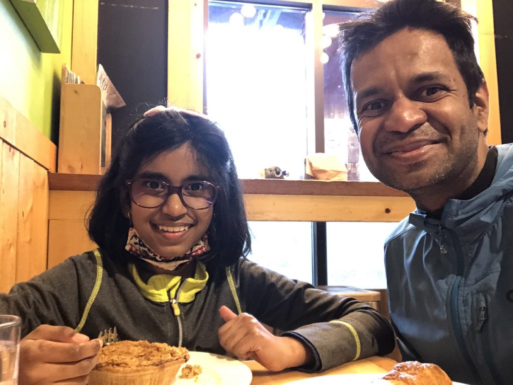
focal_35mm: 32
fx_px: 474
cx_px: 256
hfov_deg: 56.8
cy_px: 192
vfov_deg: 44.2
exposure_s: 1/30
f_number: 2.2
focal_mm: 2.87
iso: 400
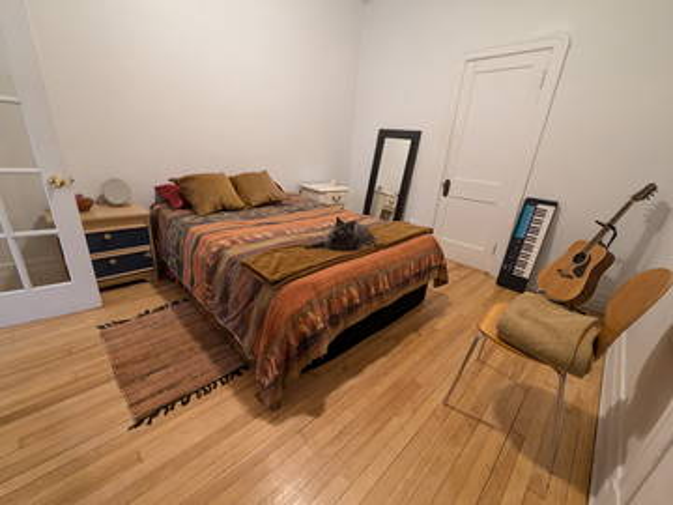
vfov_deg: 89.9
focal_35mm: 13
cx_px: 336
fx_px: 253
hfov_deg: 106.2
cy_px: 252
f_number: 2.2
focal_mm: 1.95
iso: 751
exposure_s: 1/30
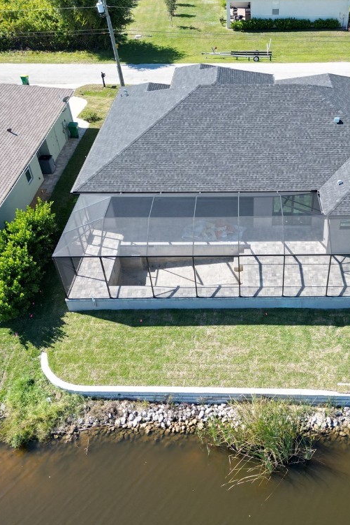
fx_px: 496
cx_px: 247
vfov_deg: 55.8
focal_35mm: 34
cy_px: 264
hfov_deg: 38.2
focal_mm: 6.72
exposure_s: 1/1500
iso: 150
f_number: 1.7
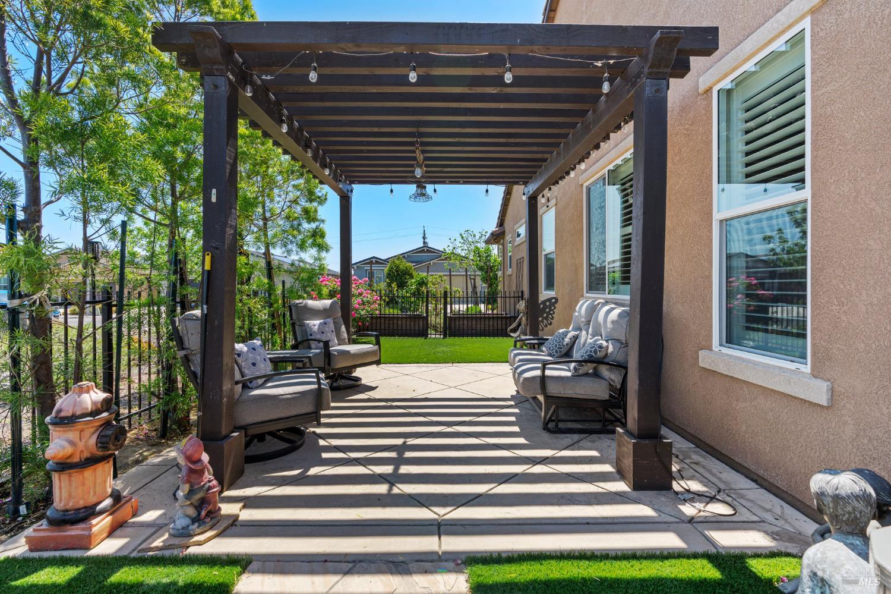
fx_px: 396
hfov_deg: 96.8
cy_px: 297
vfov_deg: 73.7
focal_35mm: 16
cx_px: 446
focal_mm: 16
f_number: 8
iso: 100
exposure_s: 1/160
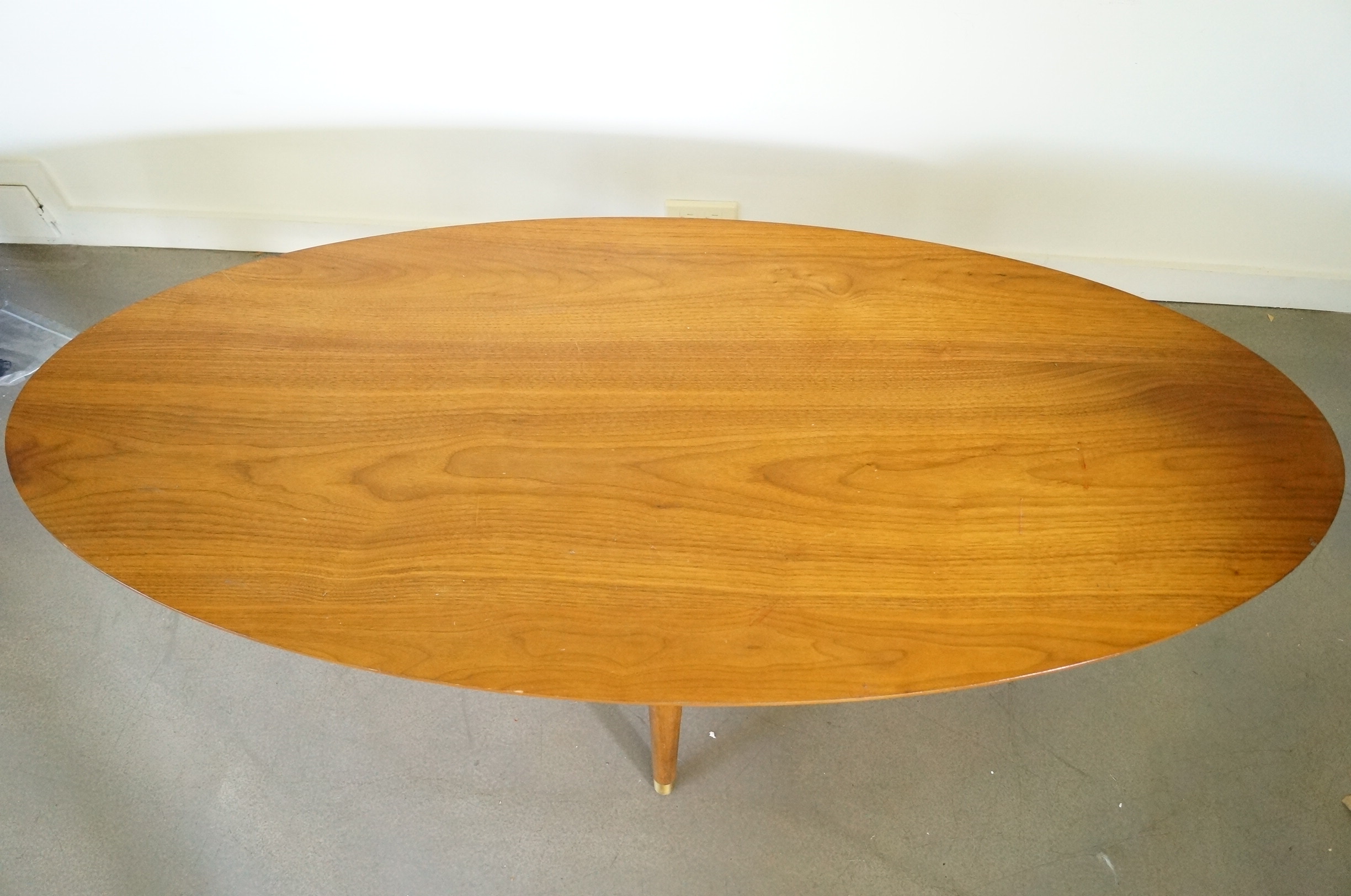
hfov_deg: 67.5
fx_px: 1012
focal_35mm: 27
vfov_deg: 47.8
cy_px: 448
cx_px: 676
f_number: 3.5
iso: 3200
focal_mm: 18
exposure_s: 1/50
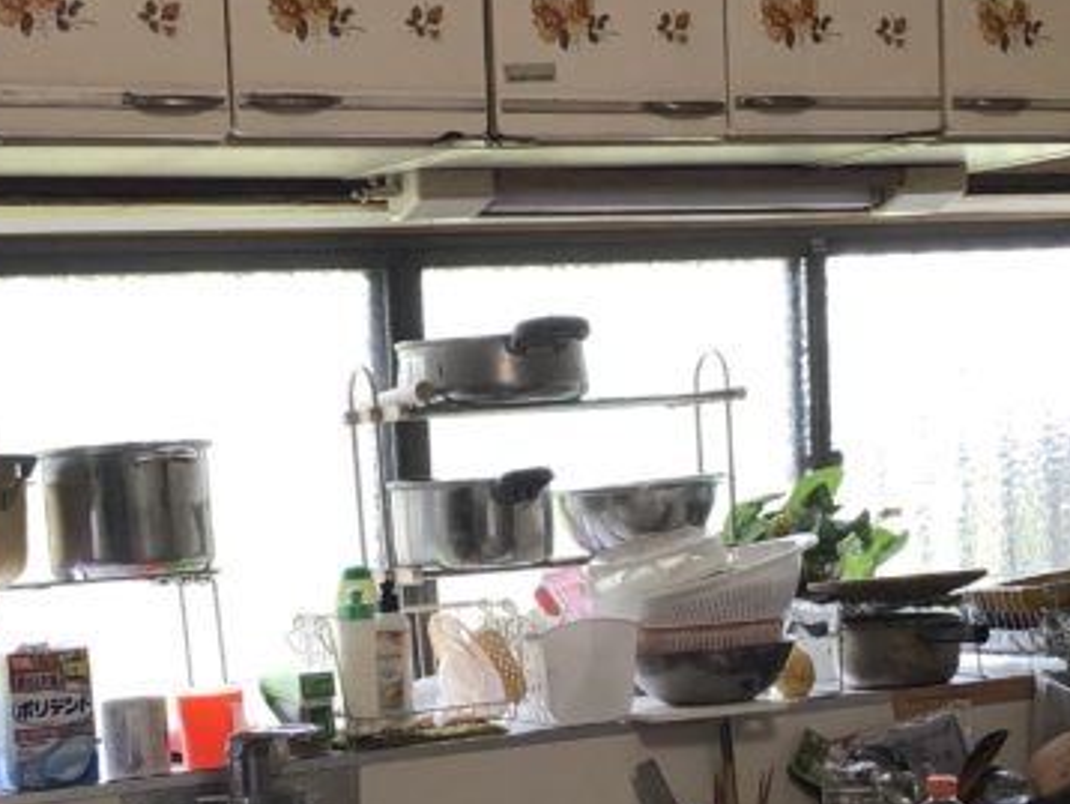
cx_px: 481
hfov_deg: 24.4
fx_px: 2475
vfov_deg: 18.3
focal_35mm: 80
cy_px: 631
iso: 25
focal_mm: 3.99
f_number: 1.8
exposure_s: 1/40
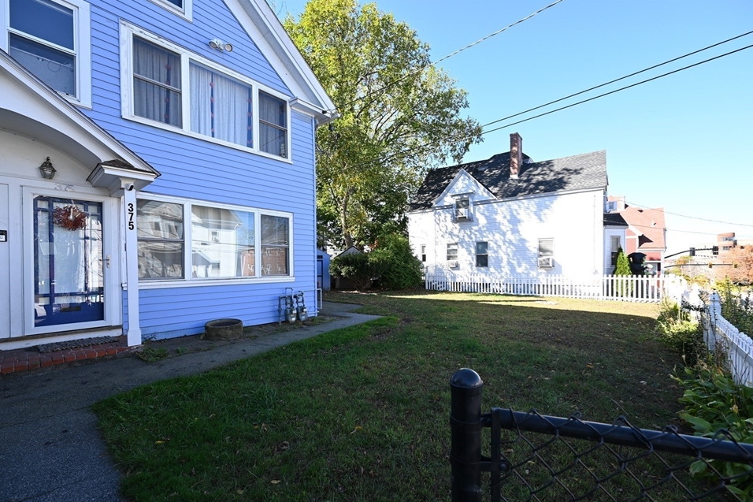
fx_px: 314
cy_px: 266
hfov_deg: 100.4
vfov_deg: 77.2
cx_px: 385
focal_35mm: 15
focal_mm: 14
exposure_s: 1/250
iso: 200
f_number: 5.6
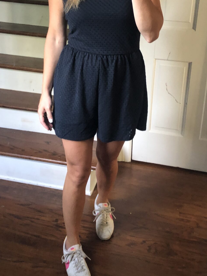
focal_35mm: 45
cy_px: 79
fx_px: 359
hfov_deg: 32.2
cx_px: 105
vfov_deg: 41.2
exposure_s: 1/12
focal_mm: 3.99
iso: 100
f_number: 1.8
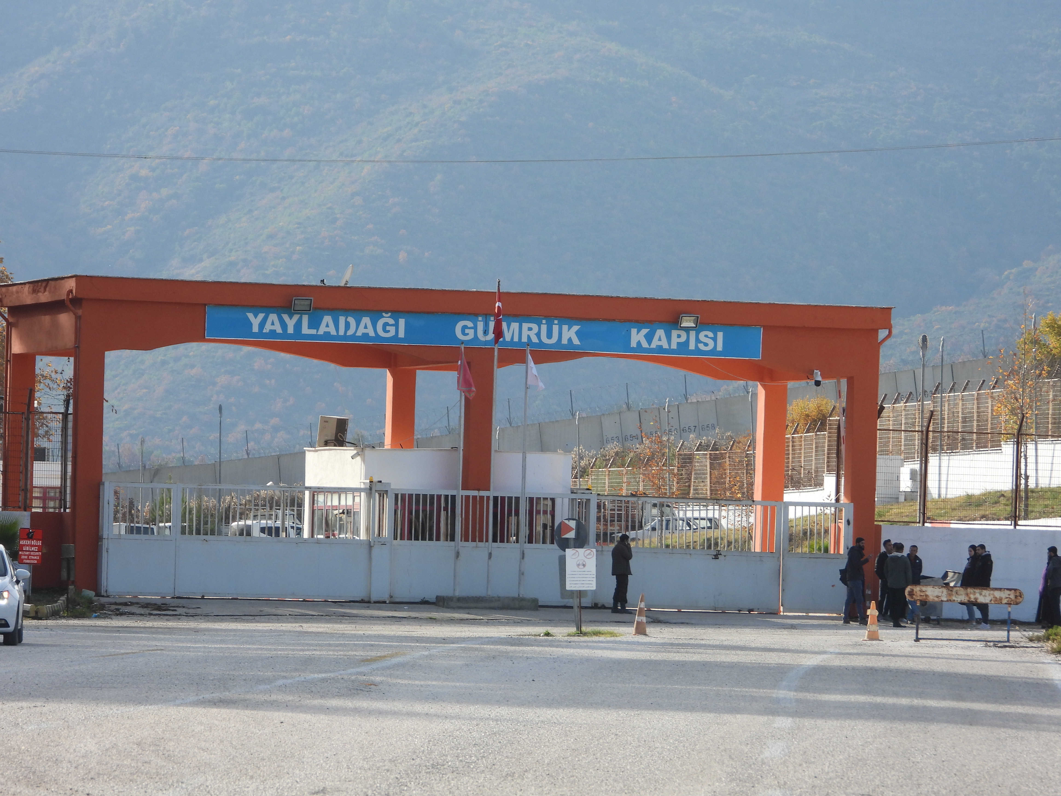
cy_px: 398
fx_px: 9808
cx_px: 530
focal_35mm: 320
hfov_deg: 6.2
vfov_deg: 4.6
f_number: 4.5
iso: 100
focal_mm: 57.5
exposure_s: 1/400
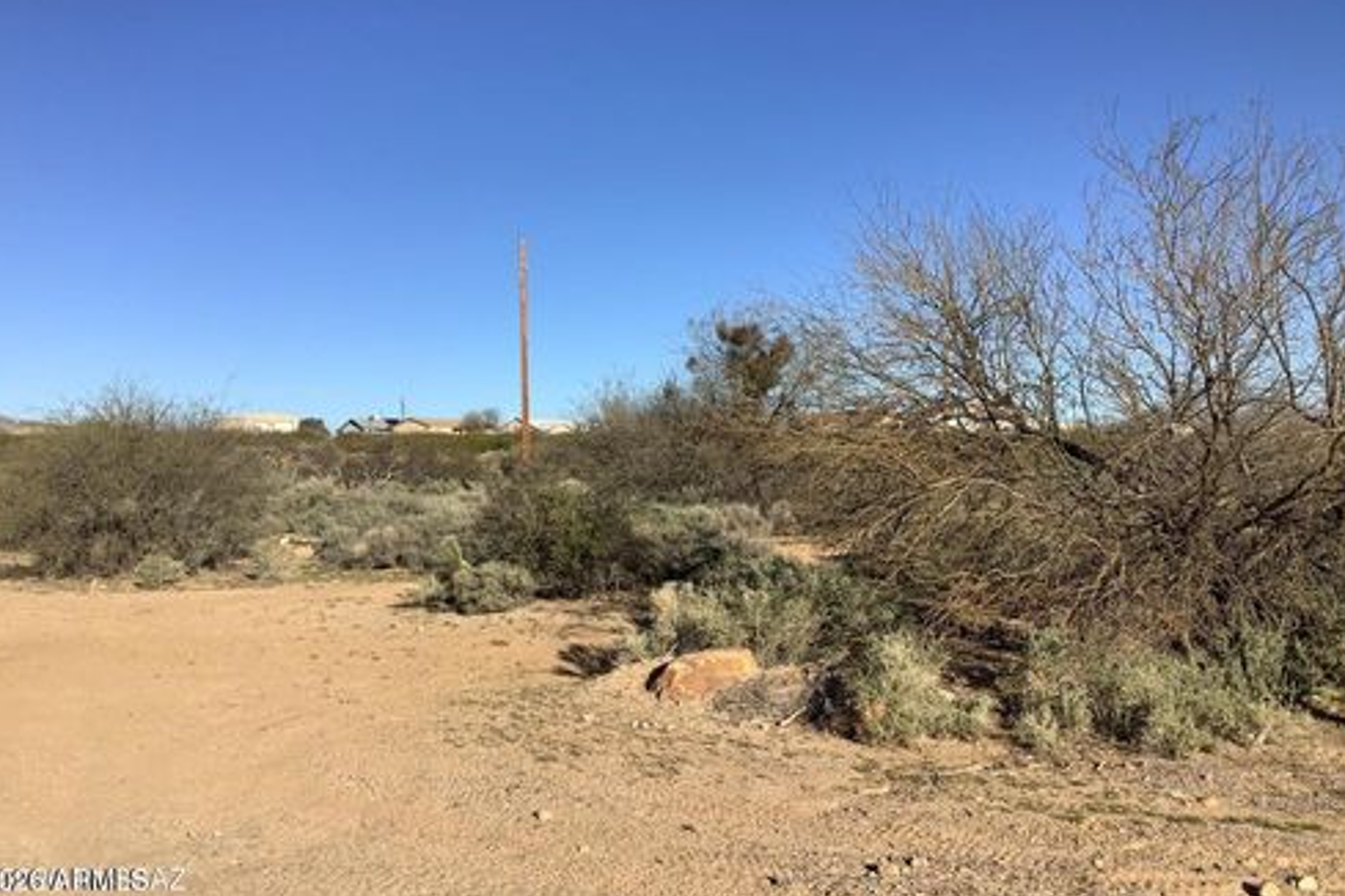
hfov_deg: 57.2
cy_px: 411
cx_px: 663
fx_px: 1233
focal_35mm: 33
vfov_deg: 39.9
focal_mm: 3.3
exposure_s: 1/1381
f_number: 2.4
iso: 25
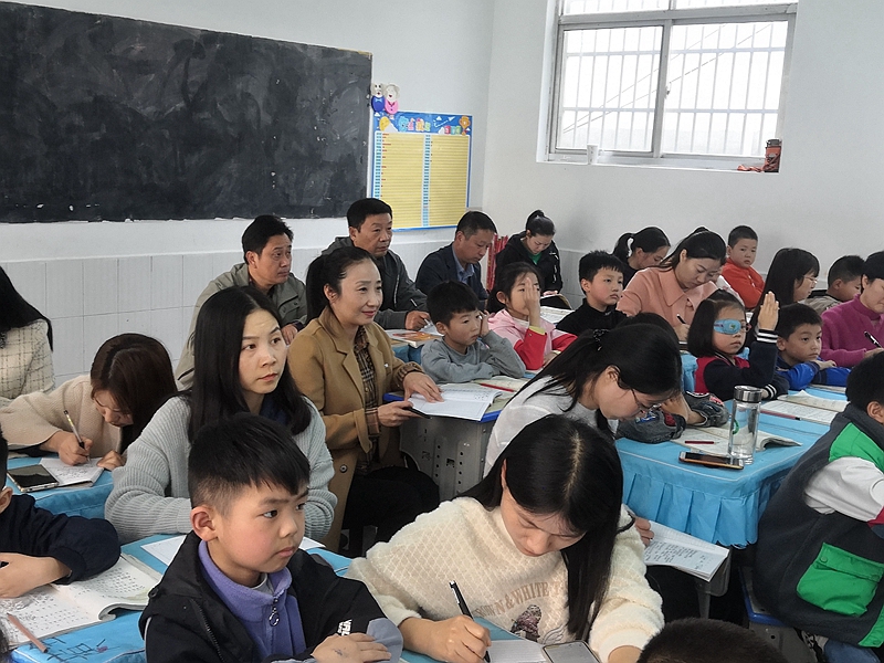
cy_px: 332
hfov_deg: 43.9
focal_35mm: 43
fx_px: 1098
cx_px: 442
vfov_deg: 33.6
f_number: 2.2
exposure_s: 1/33.3
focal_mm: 3.81
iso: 200
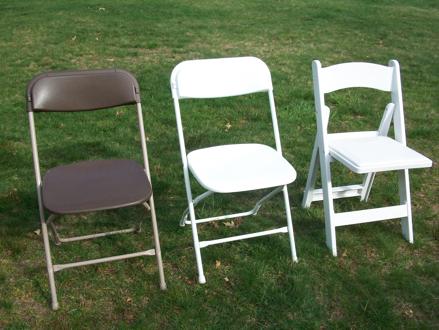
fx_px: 431
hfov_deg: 54.0
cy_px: 165
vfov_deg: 41.8
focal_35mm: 34
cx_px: 220
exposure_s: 1/250
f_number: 5.5
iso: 80
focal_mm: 5.7
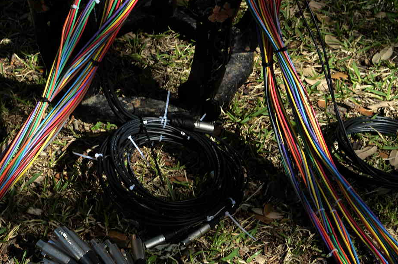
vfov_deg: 13.1
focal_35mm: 103
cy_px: 256
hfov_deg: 19.8
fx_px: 1137
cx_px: 174
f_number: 8
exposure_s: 1/125
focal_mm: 35
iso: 100
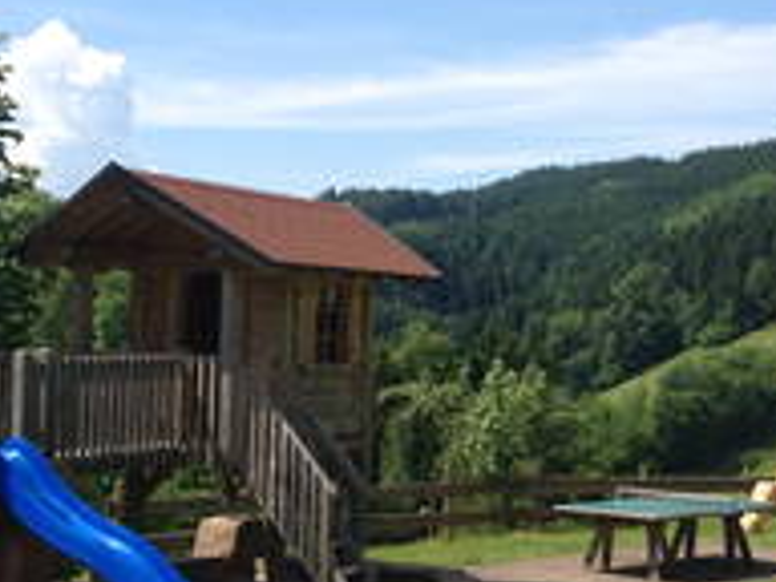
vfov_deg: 20.2
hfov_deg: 26.5
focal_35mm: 73
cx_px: 546
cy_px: 323
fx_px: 1636
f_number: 2.4
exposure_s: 1/1346
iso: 50
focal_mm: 4.28
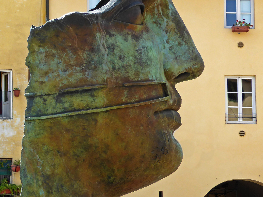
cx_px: 85
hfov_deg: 12.3
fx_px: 1223
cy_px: 115
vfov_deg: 9.2
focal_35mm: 161
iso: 80
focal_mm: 17.5
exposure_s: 1/125
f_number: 5
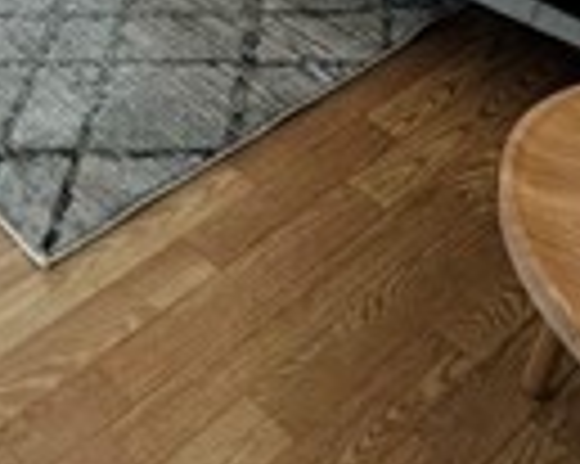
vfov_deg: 16.8
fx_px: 1166
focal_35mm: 68
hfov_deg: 26.0
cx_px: -45
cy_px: -464
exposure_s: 1/120
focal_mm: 2.22
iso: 200
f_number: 2.2
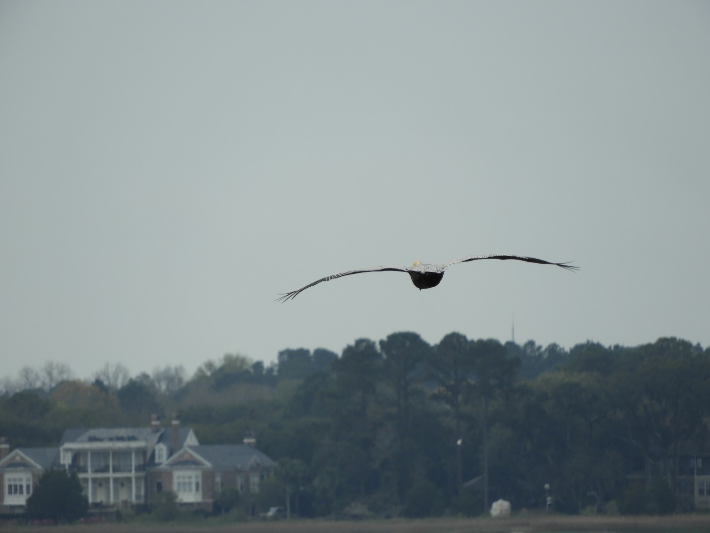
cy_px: 266
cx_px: 355
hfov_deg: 2.0
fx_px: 20511
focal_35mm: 1000
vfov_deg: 1.5
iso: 100
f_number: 5.6
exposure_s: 1/400
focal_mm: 179.2
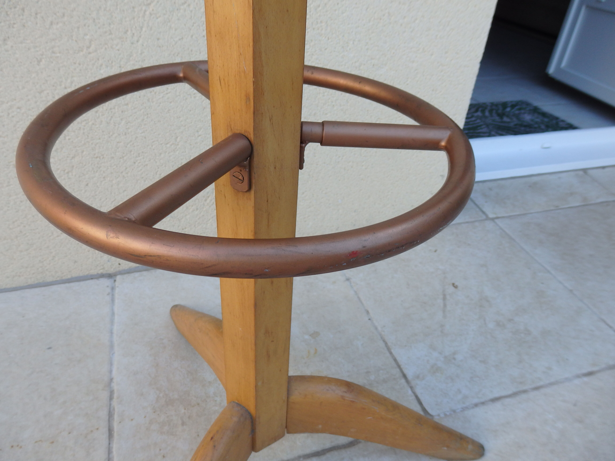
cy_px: 230
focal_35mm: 25
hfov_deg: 69.4
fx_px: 444
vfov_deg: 54.9
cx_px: 308
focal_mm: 4.5
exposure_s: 1/160
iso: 125
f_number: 3
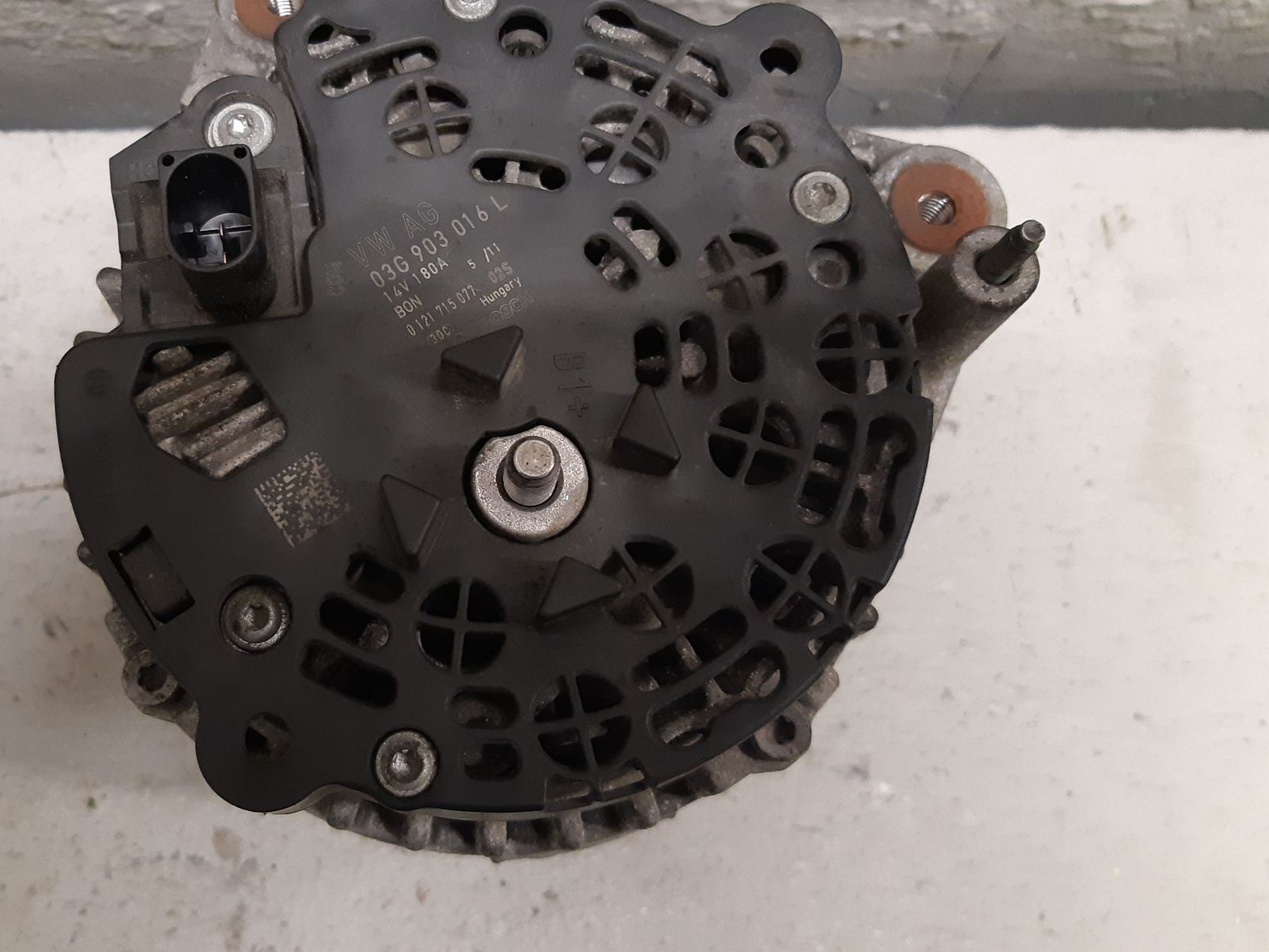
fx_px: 1247
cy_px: 442
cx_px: 444
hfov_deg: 53.1
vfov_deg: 41.8
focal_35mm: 34
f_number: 1.7
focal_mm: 3.93
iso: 320
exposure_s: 1/50
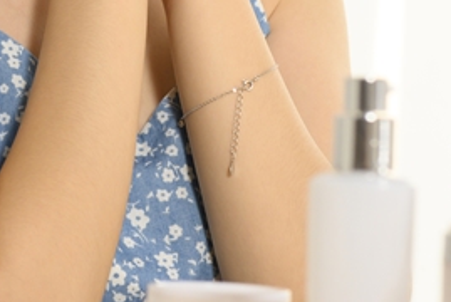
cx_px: -200
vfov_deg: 4.5
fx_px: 3800
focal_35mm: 303
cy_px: -161
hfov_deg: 6.7
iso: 400
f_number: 7.1
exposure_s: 1/100
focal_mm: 85
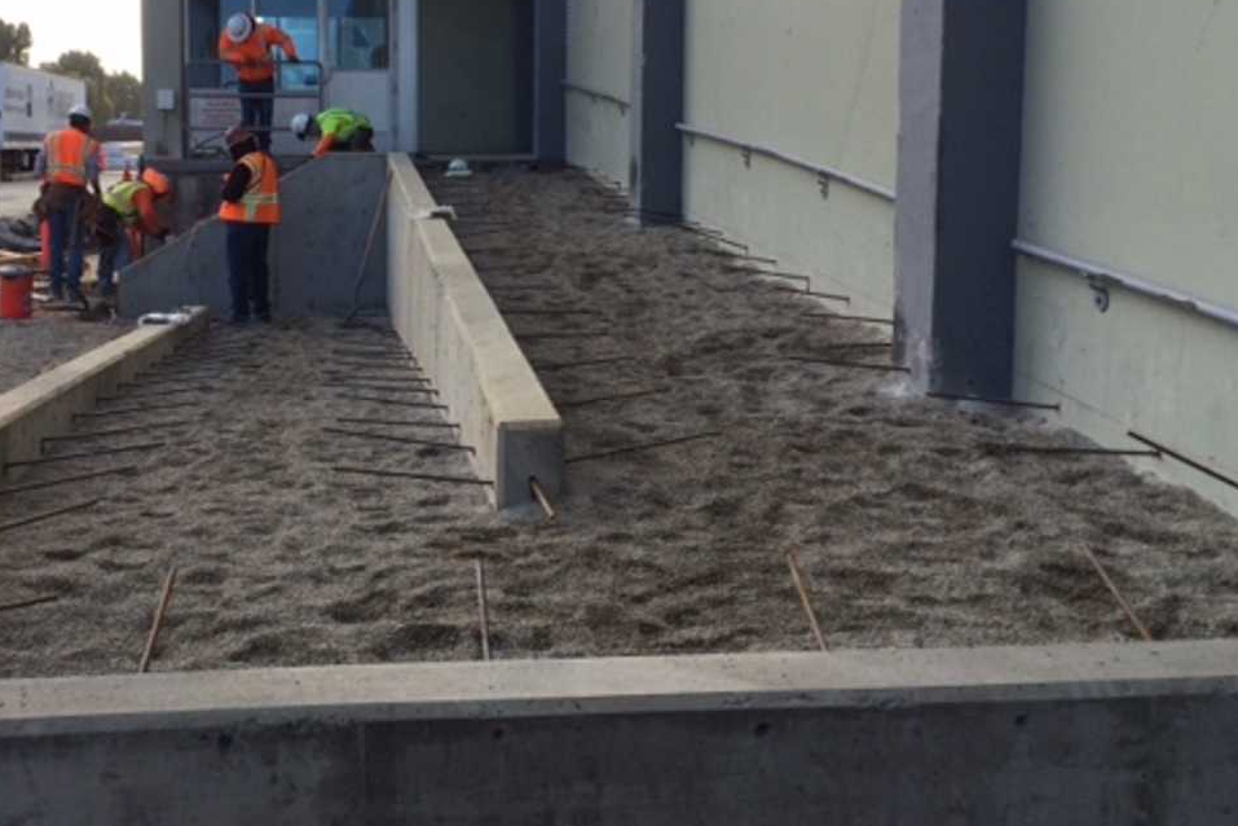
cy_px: 281
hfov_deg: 46.0
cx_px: 461
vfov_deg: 31.7
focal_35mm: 42
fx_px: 1444
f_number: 2.2
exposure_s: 1/586
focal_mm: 4.15
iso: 32
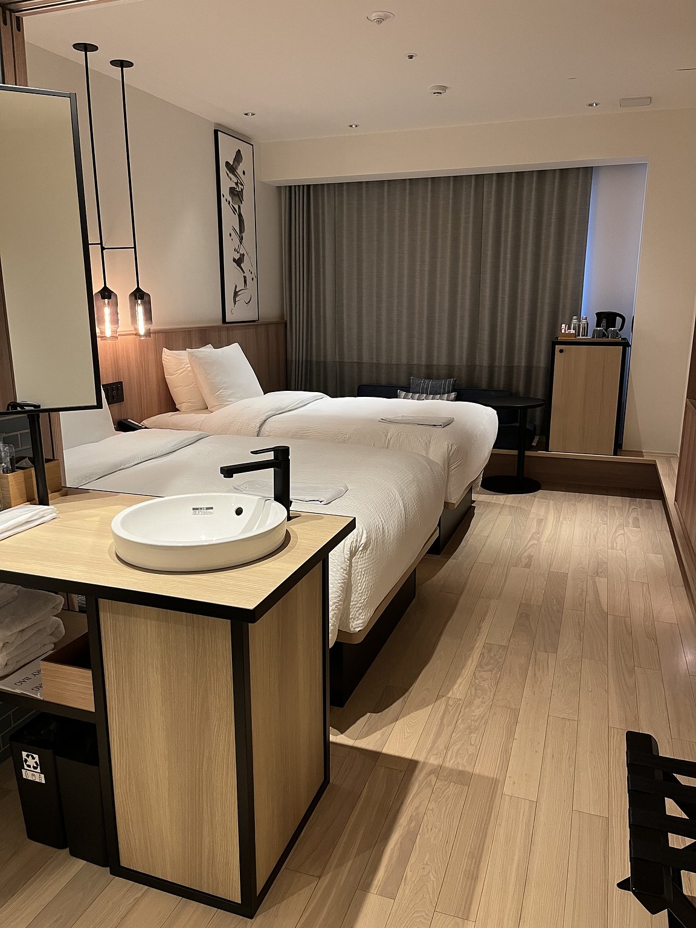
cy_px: 464
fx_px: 697
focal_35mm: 26
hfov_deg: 53.1
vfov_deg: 67.3
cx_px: 348
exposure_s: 1/60
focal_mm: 5.1
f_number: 1.6
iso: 250
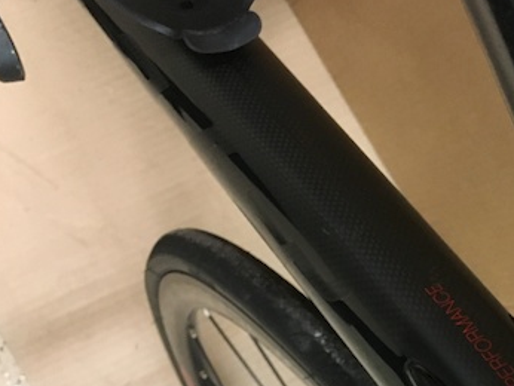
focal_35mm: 67
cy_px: 408
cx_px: 563
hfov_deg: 26.7
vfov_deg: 21.0
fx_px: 996
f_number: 2.2
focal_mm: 4.15
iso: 160
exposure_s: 1/30
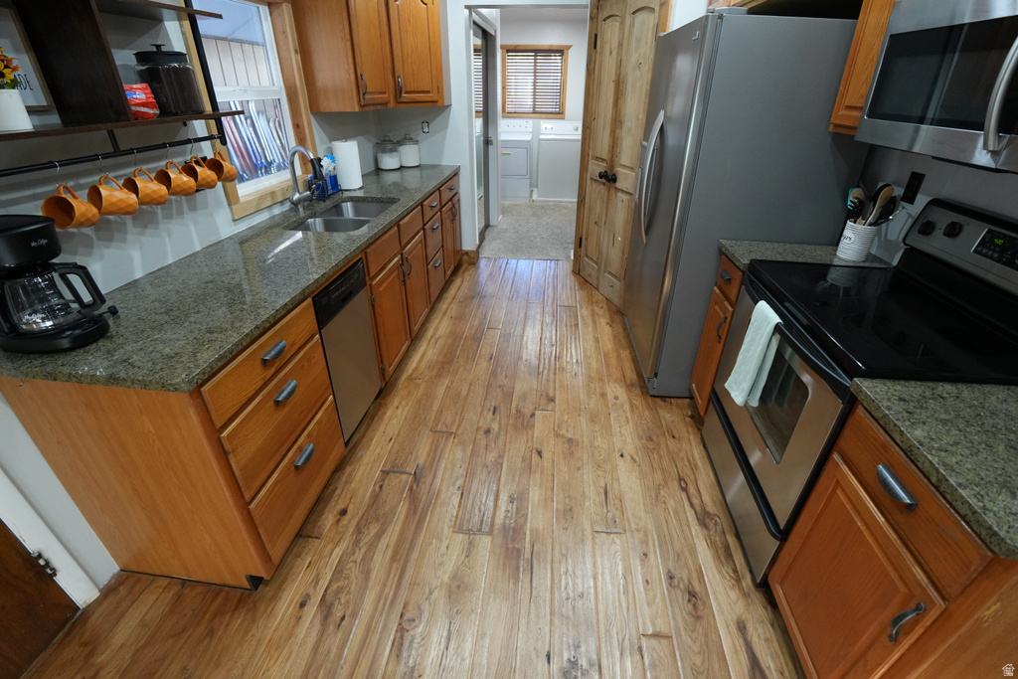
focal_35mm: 15
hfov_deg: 100.4
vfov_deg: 77.3
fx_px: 424
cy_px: 340
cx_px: 509
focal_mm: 10
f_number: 3.2
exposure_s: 1/160
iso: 1600
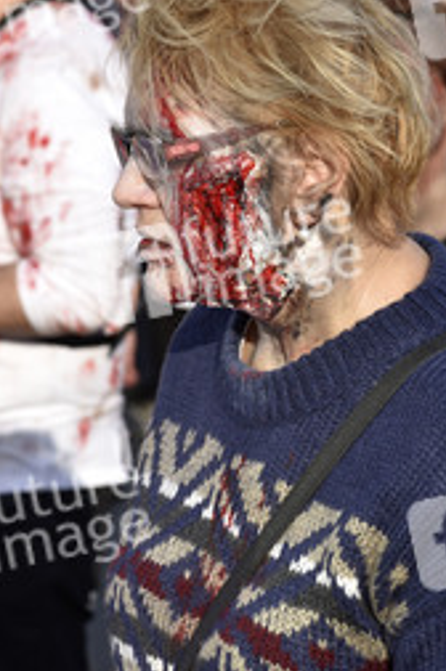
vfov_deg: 10.8
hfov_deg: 7.2
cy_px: 395
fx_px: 3540
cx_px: 303
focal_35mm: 190
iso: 220
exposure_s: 1/250
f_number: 8
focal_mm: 120
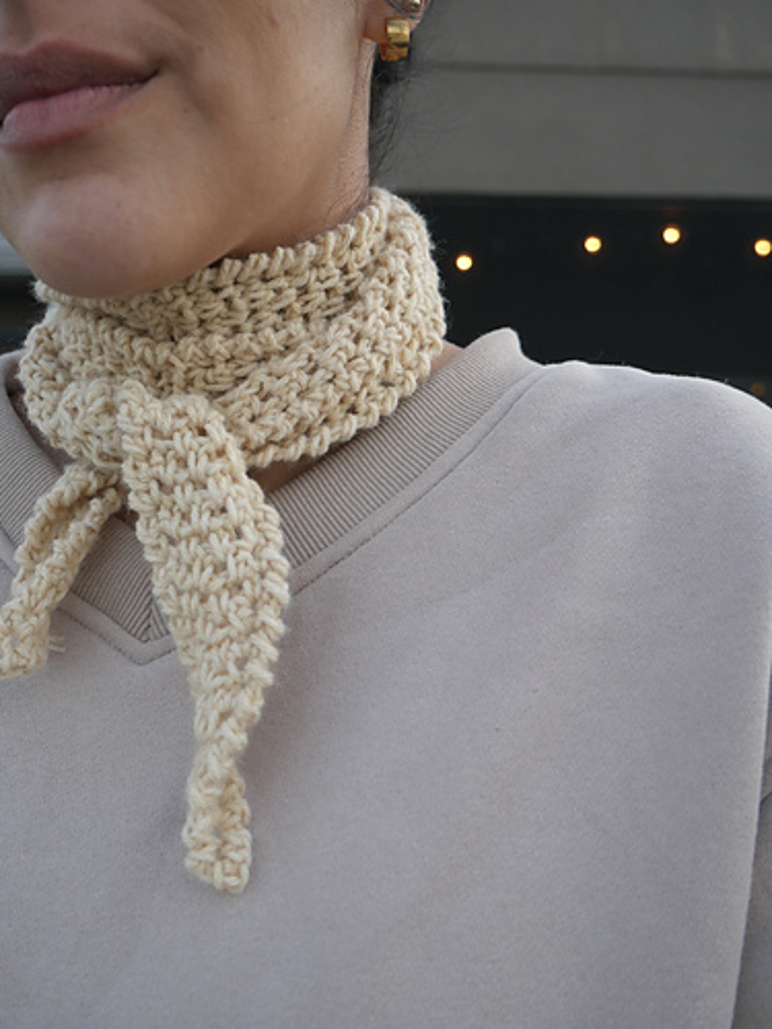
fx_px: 1011
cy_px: 514
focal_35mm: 34
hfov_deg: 41.8
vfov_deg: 54.0
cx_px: 386
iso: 400
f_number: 4.1
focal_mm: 17
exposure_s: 1/80
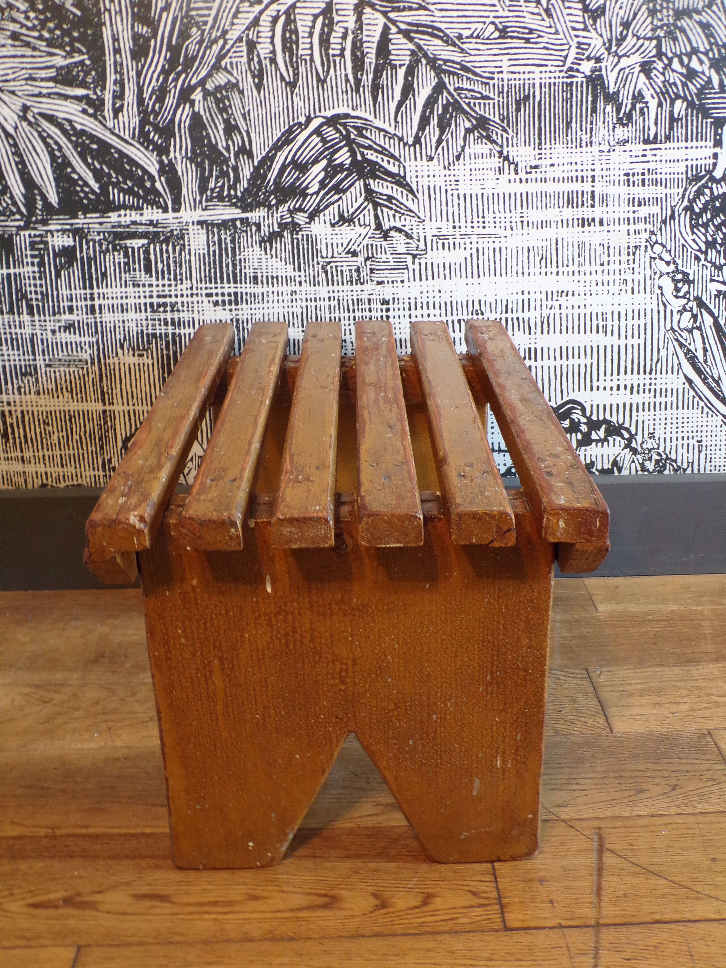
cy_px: 484
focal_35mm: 37
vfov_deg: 50.1
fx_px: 1035
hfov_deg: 38.7
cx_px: 363
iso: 261
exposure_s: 1/17
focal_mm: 6.6
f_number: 3.3
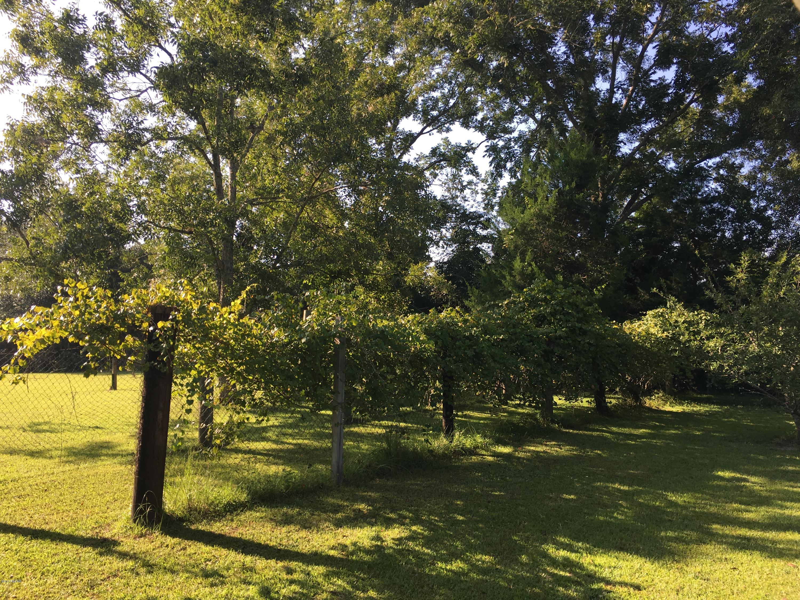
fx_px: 670
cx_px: 400
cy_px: 300
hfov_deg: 61.7
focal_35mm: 29
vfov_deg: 48.2
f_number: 2.2
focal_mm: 4.15
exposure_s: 1/420
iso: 25
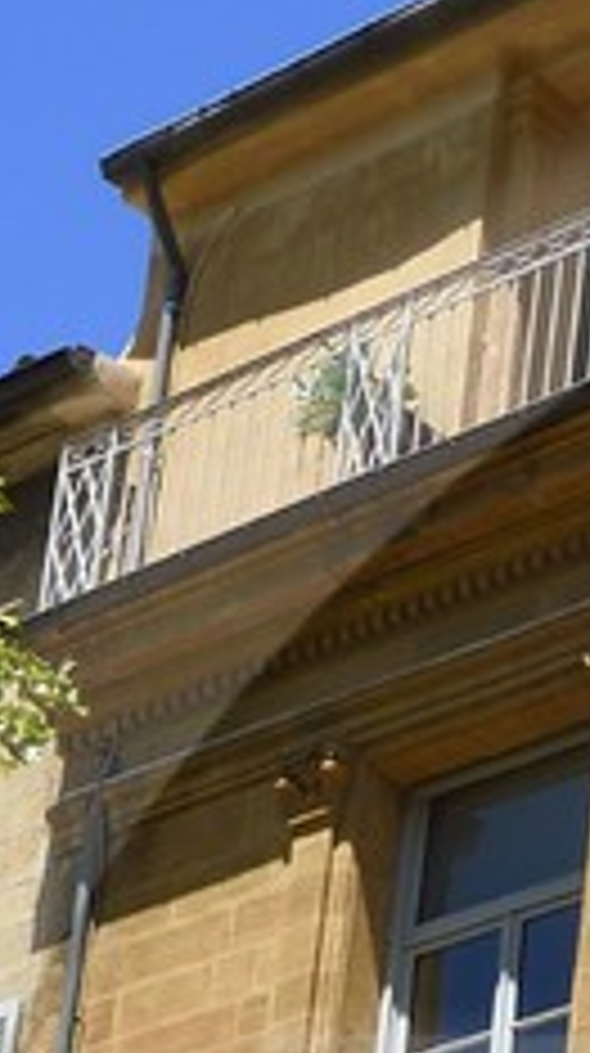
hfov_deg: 6.6
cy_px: 1773
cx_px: 1500
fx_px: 4801
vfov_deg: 11.7
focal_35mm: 172
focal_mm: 24
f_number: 11
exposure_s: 1/250
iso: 200
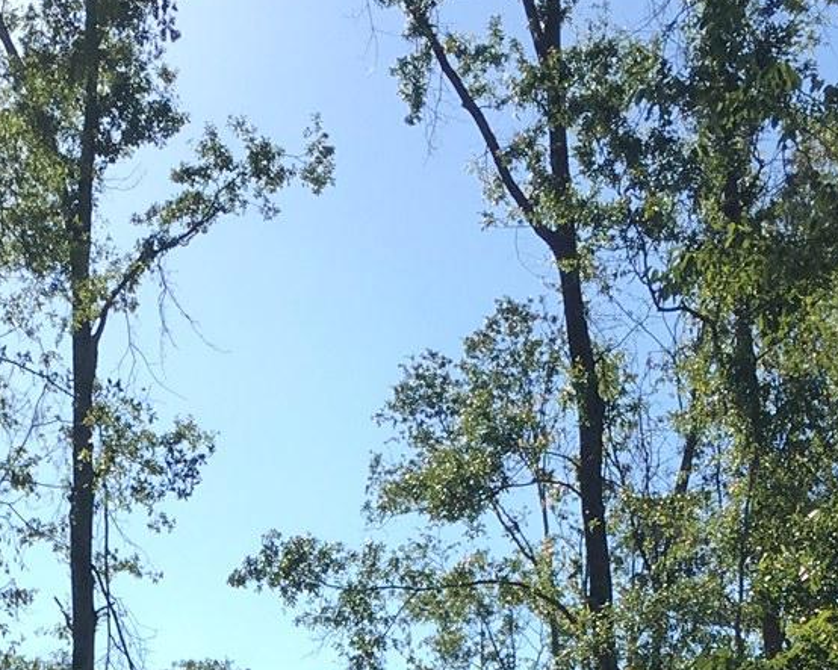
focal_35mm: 103
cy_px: 980
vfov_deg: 14.1
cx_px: 33
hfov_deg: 18.2
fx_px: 2554
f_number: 2.2
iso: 25
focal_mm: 4.15
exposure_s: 1/1261
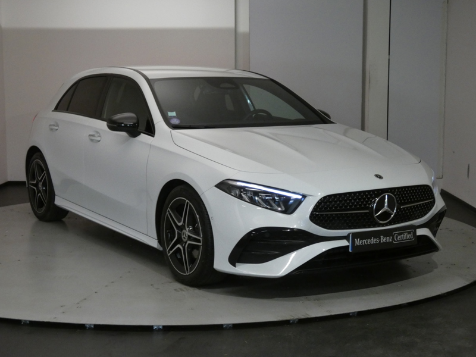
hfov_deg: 34.9
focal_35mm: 55
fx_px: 756
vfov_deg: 26.6
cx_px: 238
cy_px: 178
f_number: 4
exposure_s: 1/80
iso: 500
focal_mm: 9.9
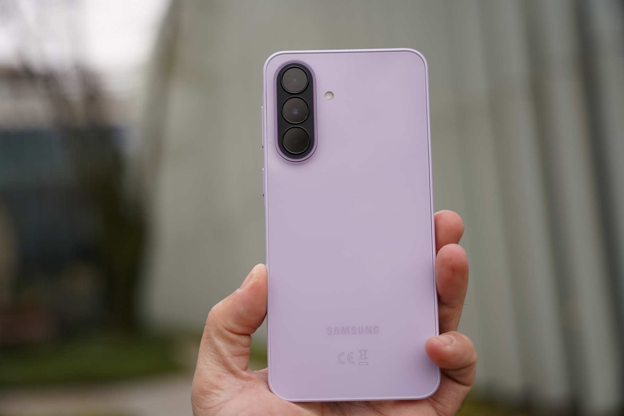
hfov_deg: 45.9
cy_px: 208
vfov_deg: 31.5
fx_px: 737
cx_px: 312
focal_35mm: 42
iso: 100
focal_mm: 42.5
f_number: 2.8
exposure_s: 1/400
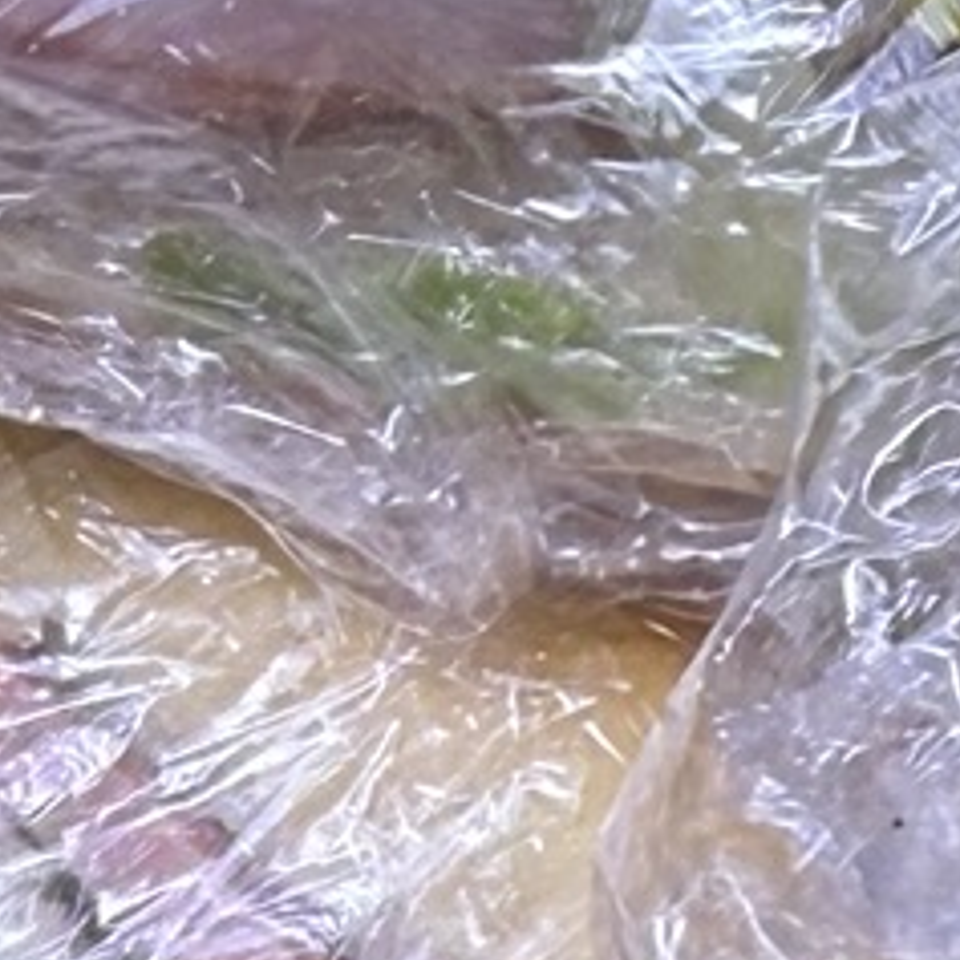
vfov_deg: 9.0
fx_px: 5616
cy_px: 2090
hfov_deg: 9.0
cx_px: -1114
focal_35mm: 179
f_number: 2.2
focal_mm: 2.22
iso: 40
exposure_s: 1/99
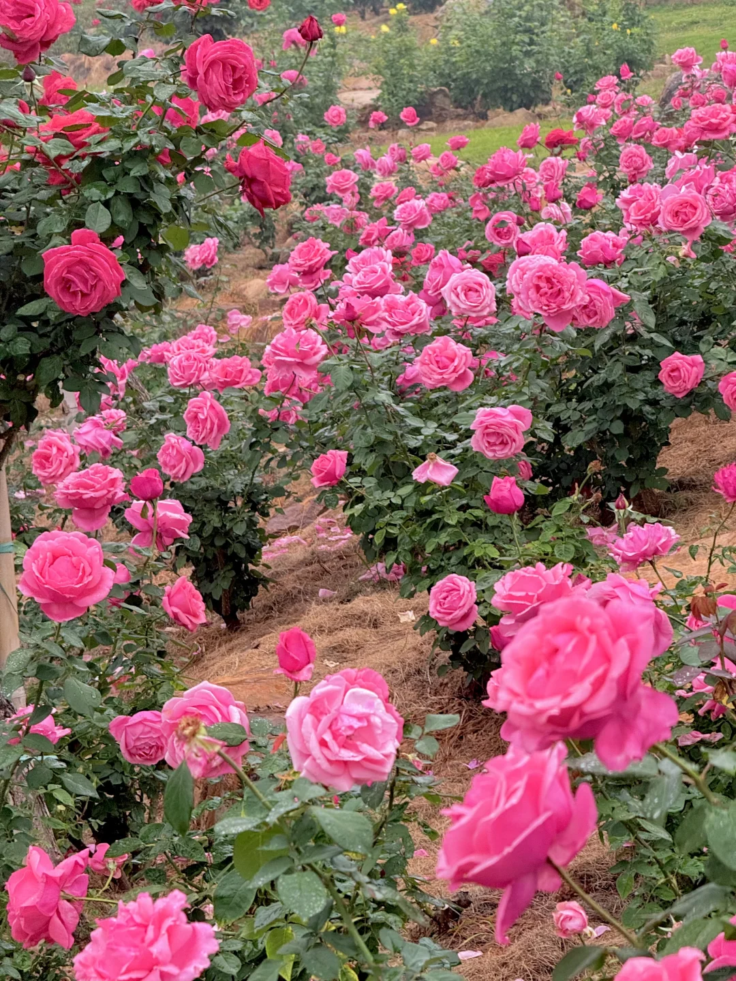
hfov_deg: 12.3
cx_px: 368
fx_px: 3402
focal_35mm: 120
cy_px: 490
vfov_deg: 16.4
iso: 125
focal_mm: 15.66
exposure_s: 1/99
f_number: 2.8
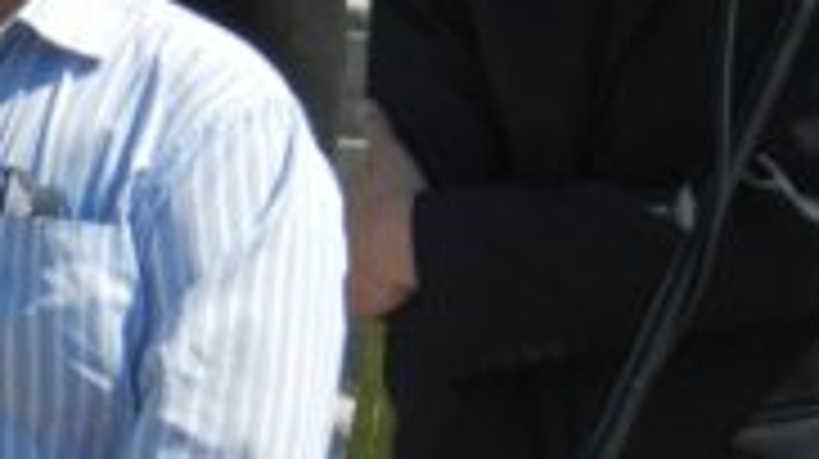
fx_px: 18009
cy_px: -225
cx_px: 414
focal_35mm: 830
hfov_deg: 2.6
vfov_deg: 1.5
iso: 160
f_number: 5.4
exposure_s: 1/640
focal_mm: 55
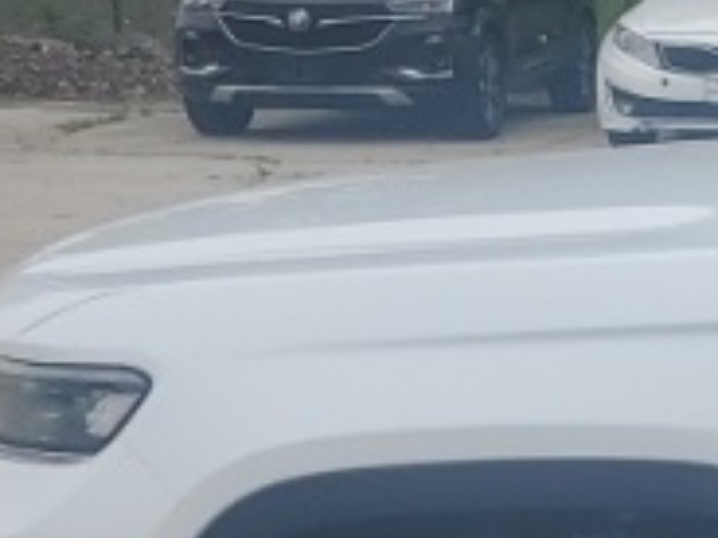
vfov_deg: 10.2
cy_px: 472
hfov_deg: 11.1
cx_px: 1795
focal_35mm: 145
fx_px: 3008
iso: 50
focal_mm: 4.3
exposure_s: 1/679
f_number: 1.5
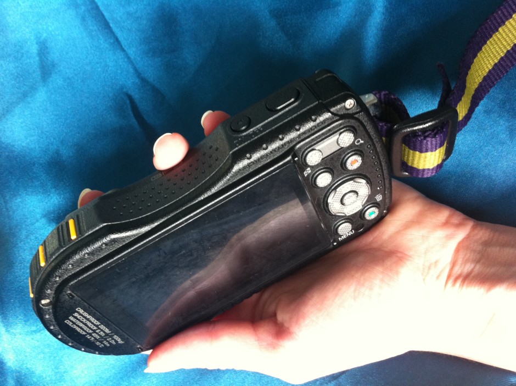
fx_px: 521
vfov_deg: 40.6
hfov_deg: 52.7
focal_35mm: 35
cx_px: 258
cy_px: 193
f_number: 2.8
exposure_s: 1/15
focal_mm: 3.85
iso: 125
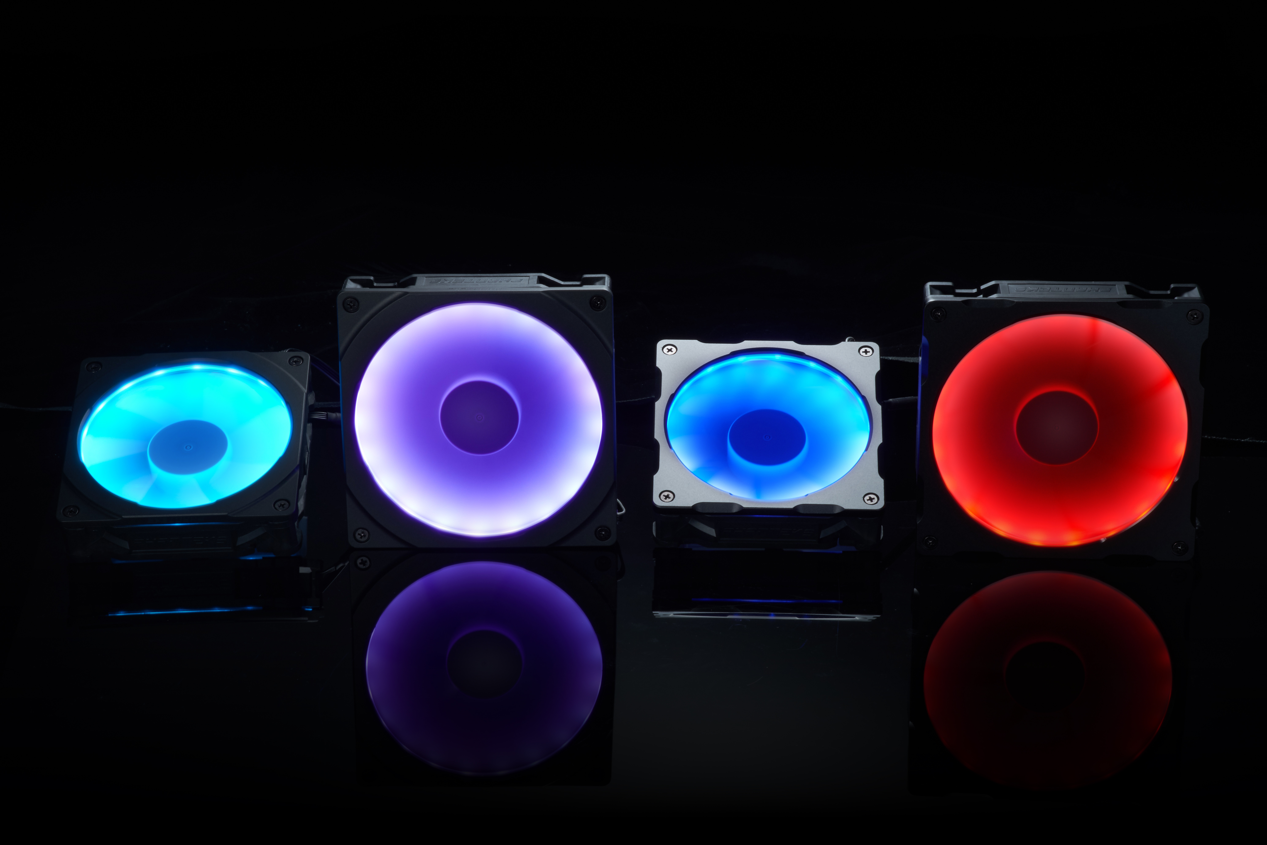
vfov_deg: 15.2
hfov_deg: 22.6
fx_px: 3167
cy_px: 422
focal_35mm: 90
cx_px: 634
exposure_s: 1
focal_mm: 60
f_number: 22
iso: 200
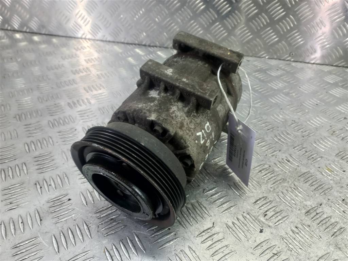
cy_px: 130
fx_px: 251
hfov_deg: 69.4
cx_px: 174
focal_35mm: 25
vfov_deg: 54.9
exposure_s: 1/50
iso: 80
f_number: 1.8
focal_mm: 4.6
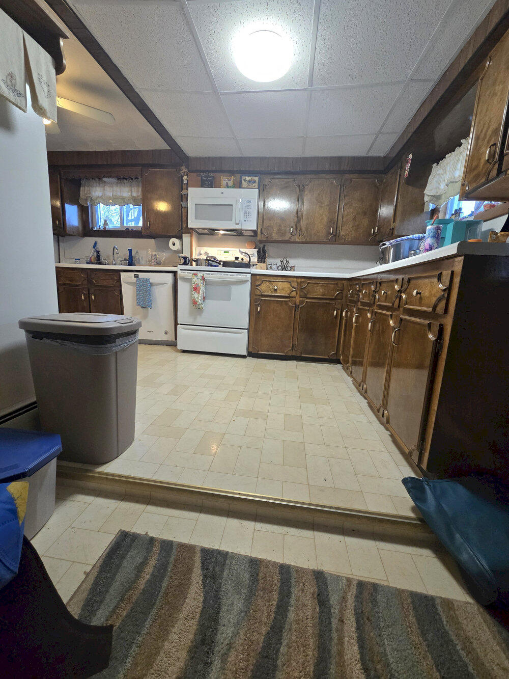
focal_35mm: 13
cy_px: 340
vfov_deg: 106.2
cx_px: 254
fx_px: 255
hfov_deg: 89.9
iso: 400
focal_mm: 2.2
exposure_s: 1/60.2
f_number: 2.2
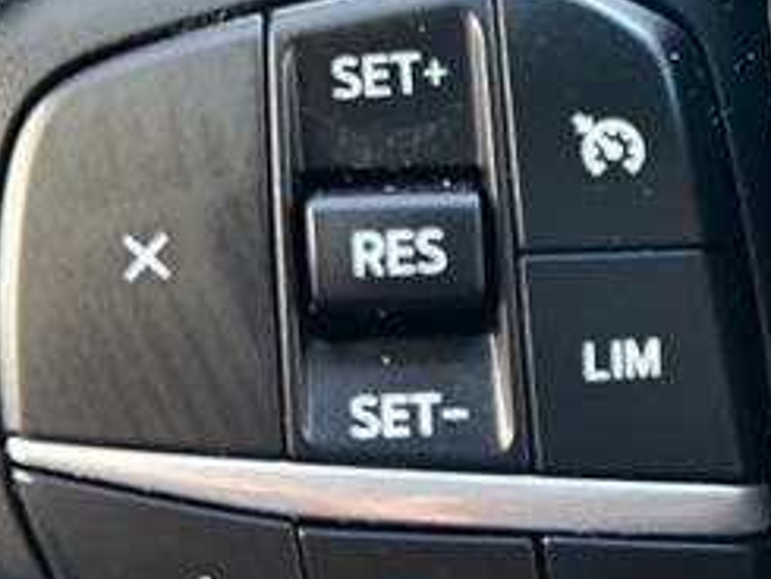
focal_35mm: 68
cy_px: 183
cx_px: 733
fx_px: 1515
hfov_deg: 27.2
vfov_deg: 21.5
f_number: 1.5
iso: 125
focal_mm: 5.7
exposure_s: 1/75
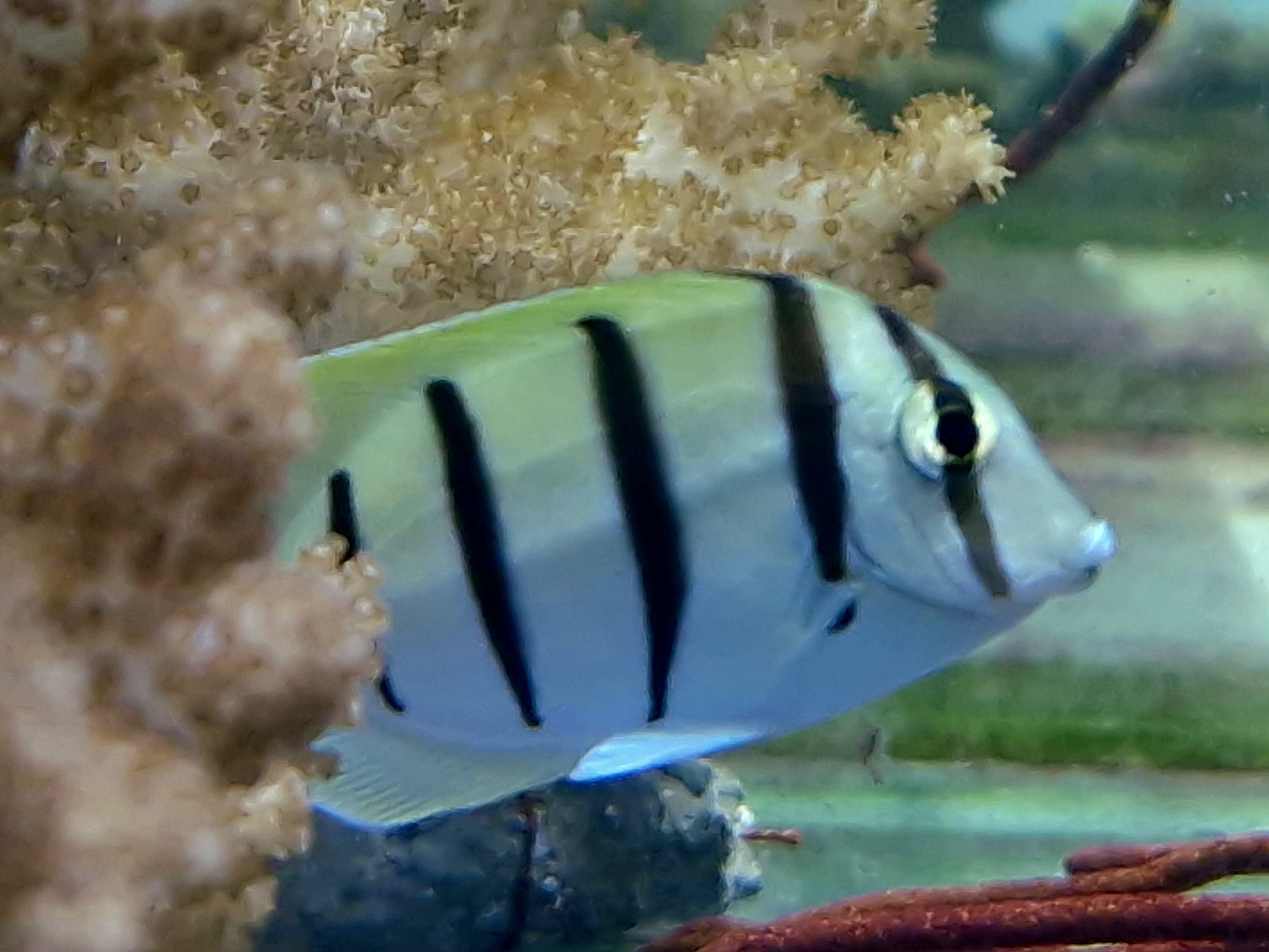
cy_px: 476
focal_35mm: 23
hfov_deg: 73.9
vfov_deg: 58.9
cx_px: 634
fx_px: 843
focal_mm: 5.4
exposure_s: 1/50
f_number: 1.8
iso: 160
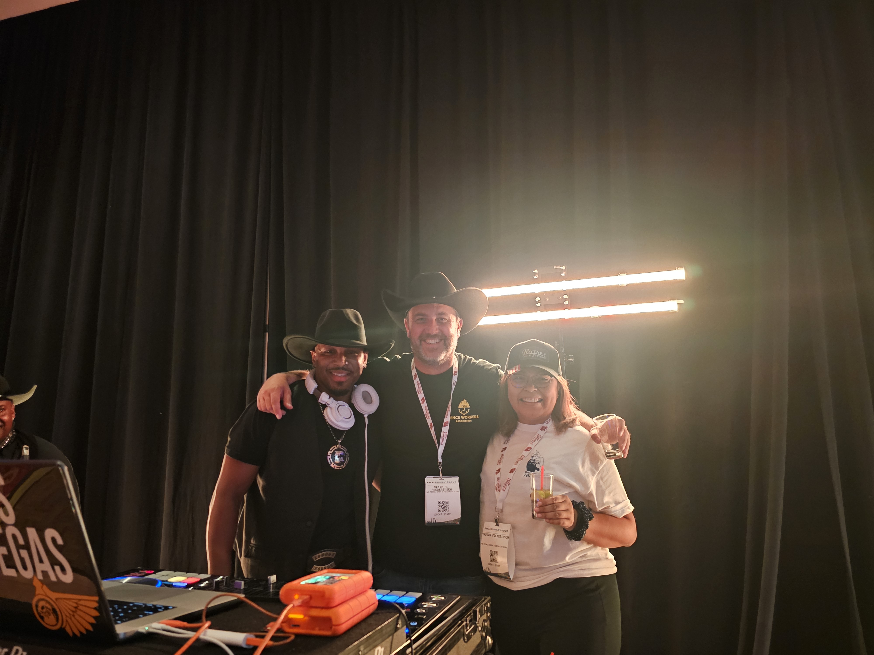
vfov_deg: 58.9
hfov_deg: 73.9
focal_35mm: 23
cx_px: 437
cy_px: 328
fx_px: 581
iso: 800
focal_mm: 6.3
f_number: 1.7
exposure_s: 1/24
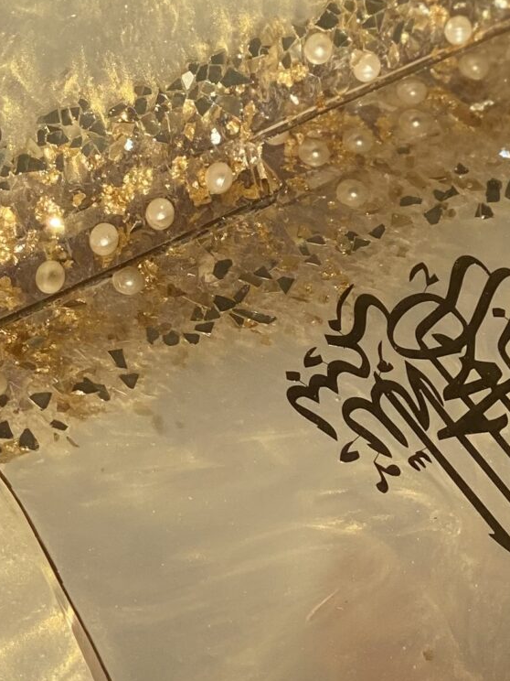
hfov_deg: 8.3
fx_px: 3516
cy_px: 326
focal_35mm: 179
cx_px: 79
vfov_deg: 11.0
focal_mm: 6
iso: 20
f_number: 2
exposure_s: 1/432
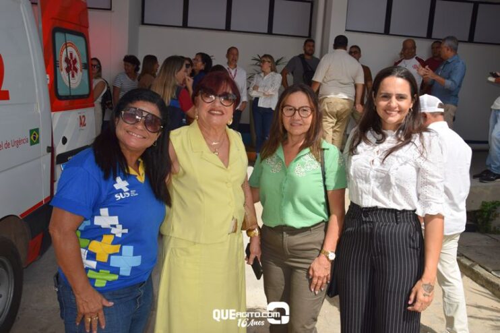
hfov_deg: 59.5
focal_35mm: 32
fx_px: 437
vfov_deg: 41.7
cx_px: 250
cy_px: 166
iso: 100
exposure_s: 1/200
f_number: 10
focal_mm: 21
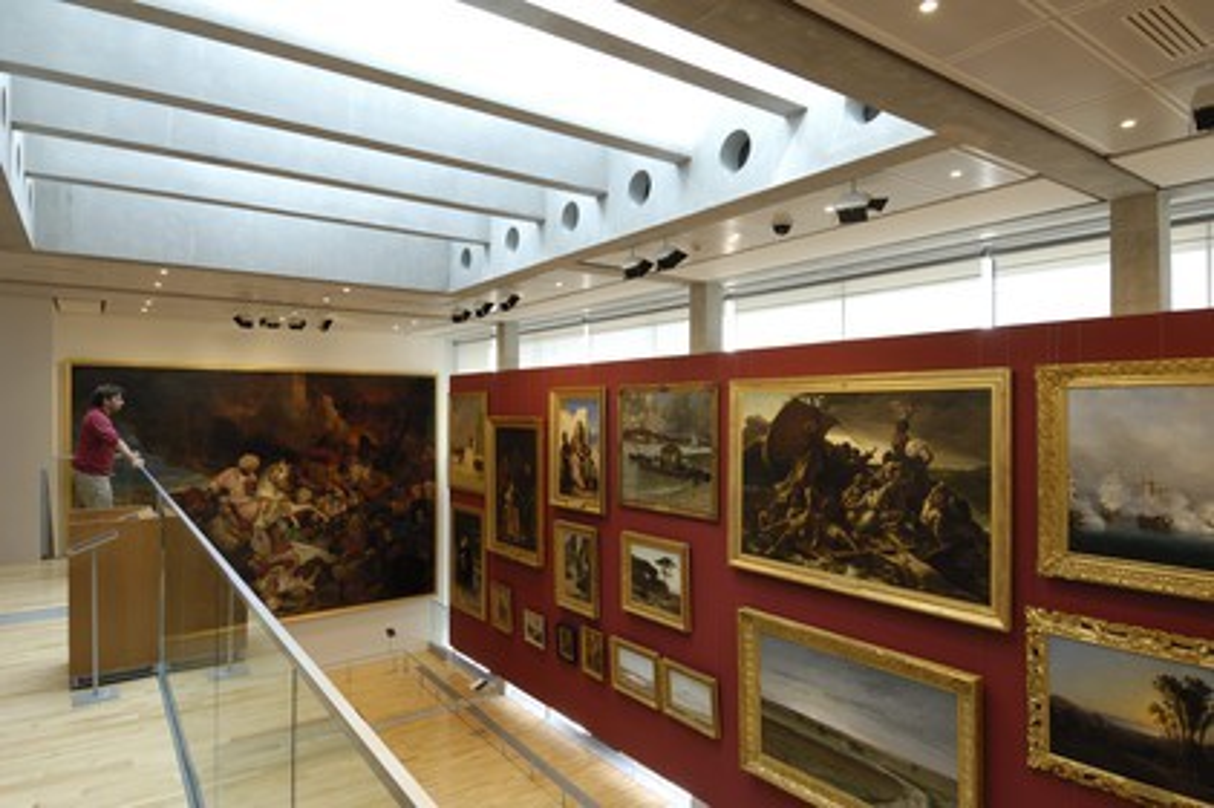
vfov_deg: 59.4
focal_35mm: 21
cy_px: 404
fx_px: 708
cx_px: 607
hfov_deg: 81.2
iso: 100
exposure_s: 1/1.43
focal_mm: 14
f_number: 10
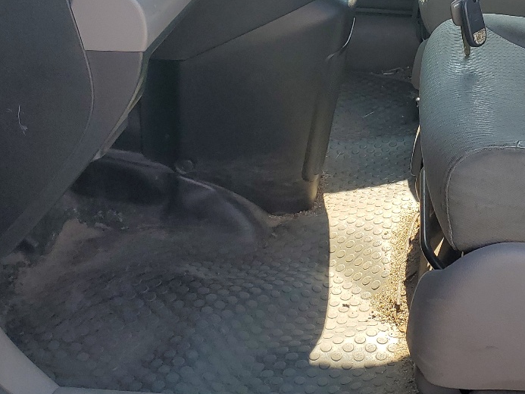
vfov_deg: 23.1
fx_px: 910
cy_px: -32
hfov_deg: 31.8
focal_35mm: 60
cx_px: 370
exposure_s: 1/625
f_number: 1.5
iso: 50
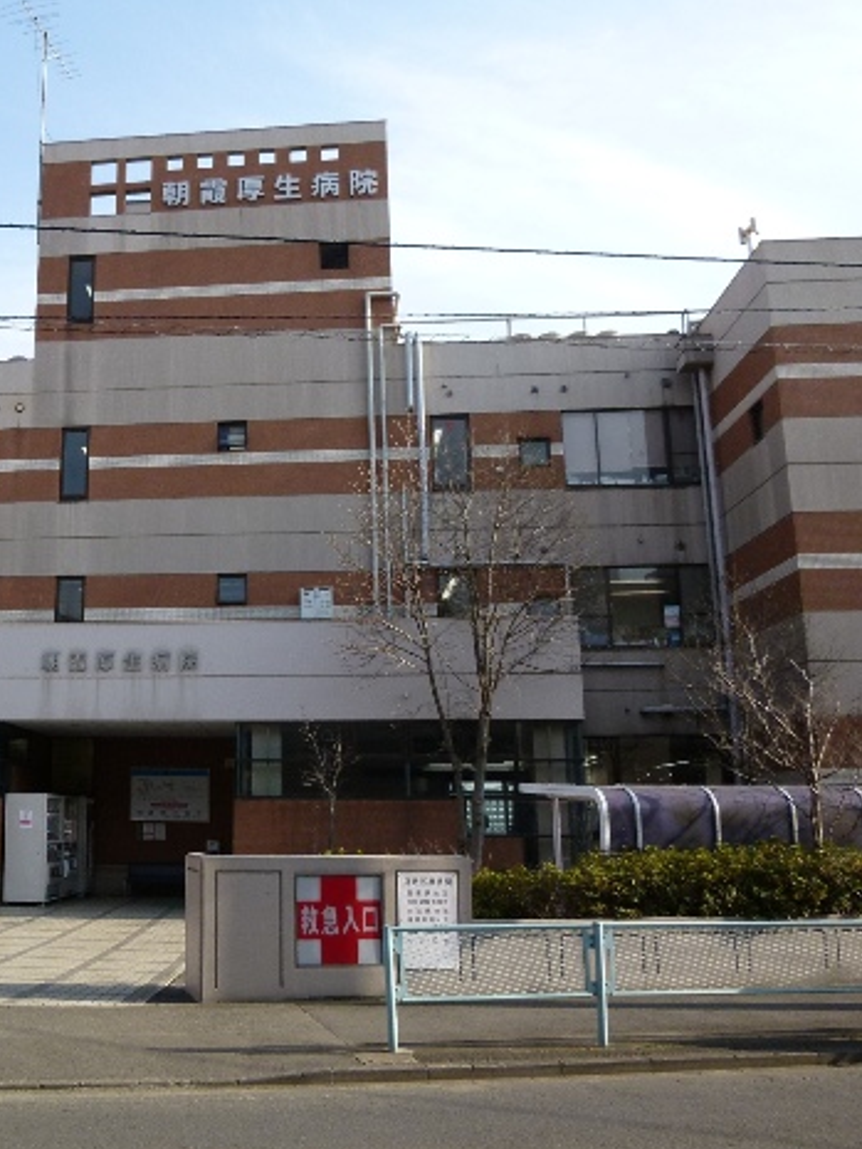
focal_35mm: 33
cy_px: 583
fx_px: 1095
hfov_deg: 41.1
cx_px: 170
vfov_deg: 55.3
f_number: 4
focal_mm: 4.3
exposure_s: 1/500
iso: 100
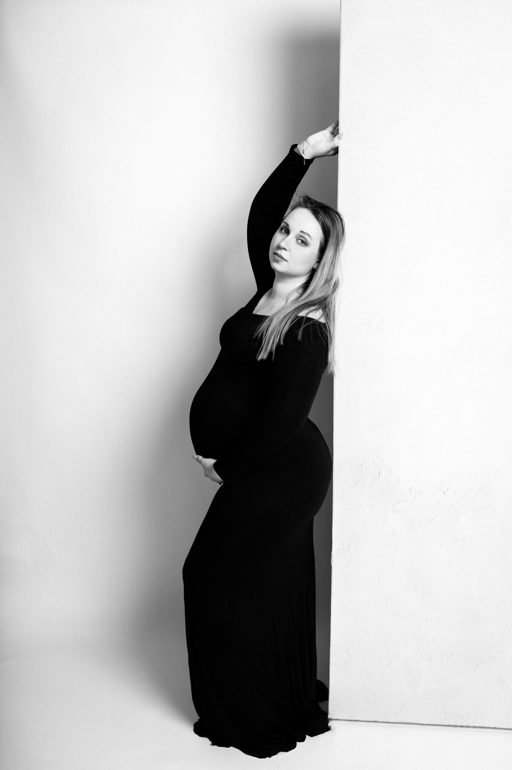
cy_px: 385
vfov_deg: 53.2
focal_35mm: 36
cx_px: 256
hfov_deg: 36.8
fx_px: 769
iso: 400
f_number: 5.6
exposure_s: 1/200
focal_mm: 36
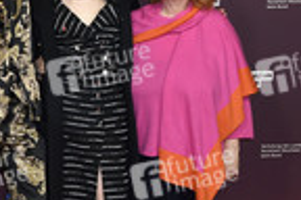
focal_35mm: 91
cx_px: -80
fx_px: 761
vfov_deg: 15.0
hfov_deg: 20.6
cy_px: 123
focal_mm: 29
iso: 800
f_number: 4
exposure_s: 1/320
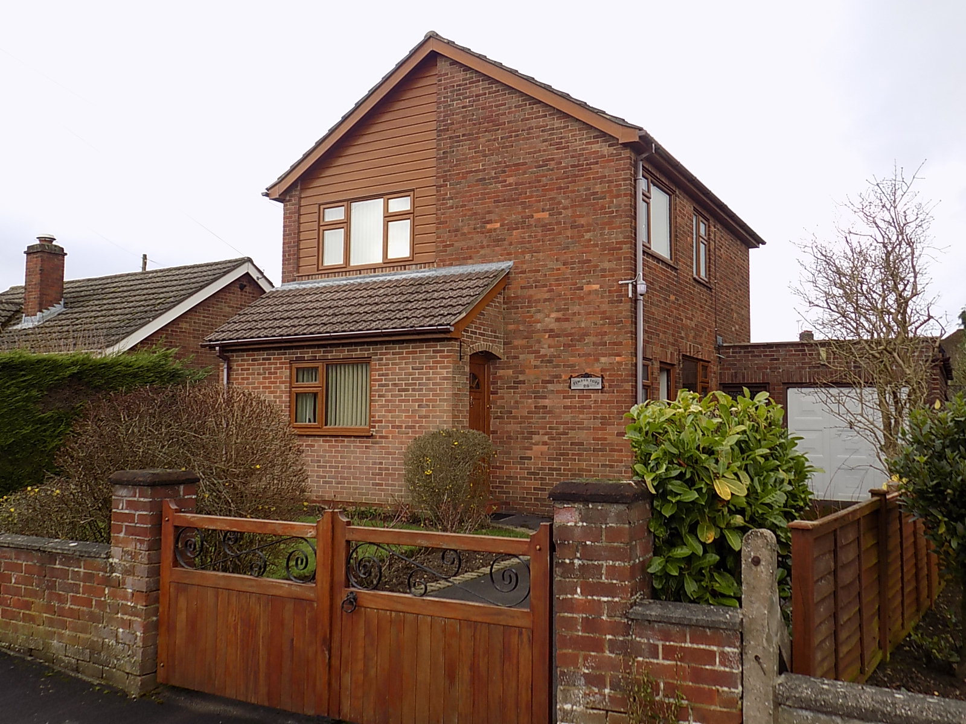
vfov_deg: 46.8
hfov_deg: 60.0
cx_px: 483
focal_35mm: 30
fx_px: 837
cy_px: 362
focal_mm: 5.3
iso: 80
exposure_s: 1/60
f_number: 3.3
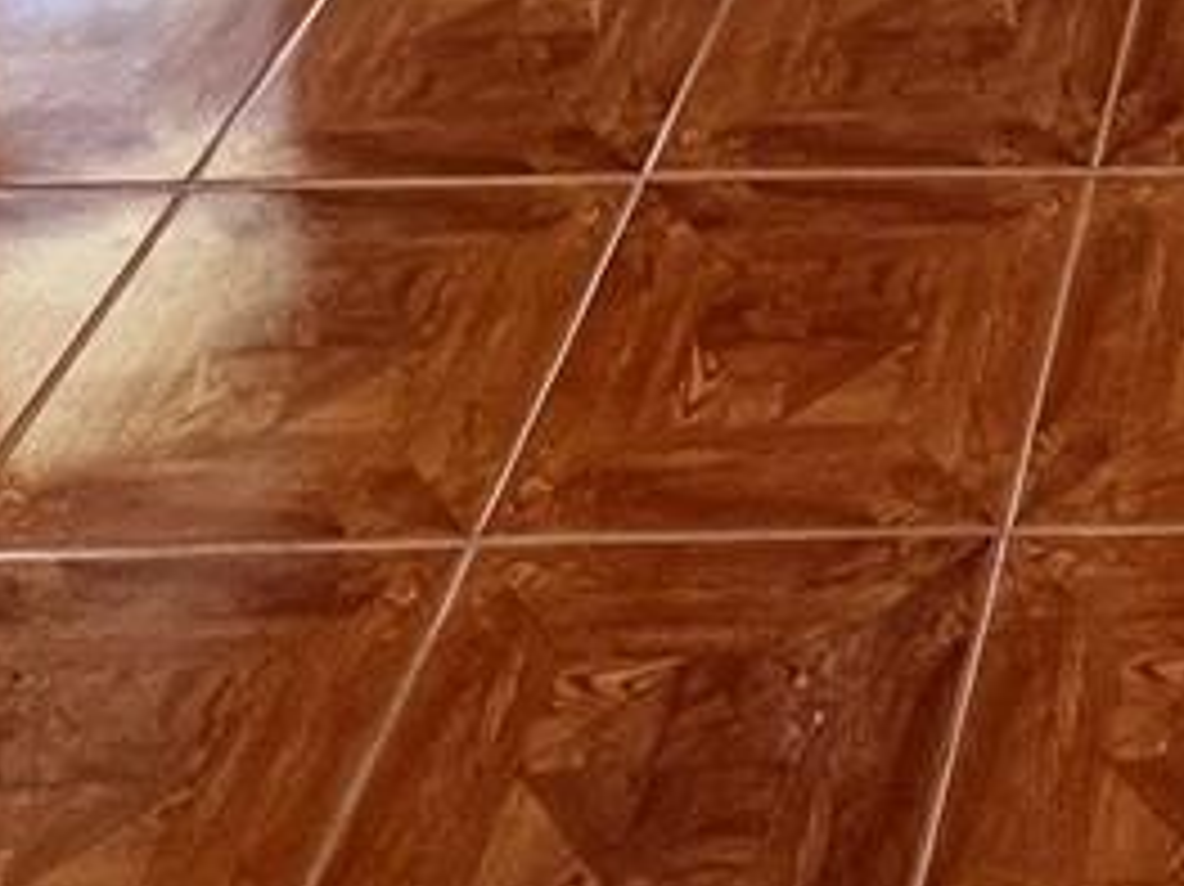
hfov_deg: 21.7
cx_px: 1634
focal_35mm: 79
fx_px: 2701
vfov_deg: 12.2
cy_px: -1561
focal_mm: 1.57
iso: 160
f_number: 1.8
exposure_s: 1/60
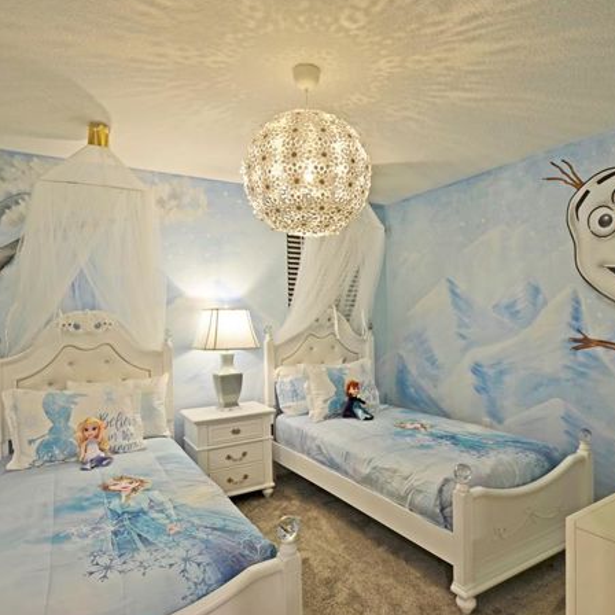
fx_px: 402
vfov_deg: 74.8
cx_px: 329
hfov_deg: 74.7
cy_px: 310
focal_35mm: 20
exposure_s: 1/10
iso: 100
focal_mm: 10
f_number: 4.5
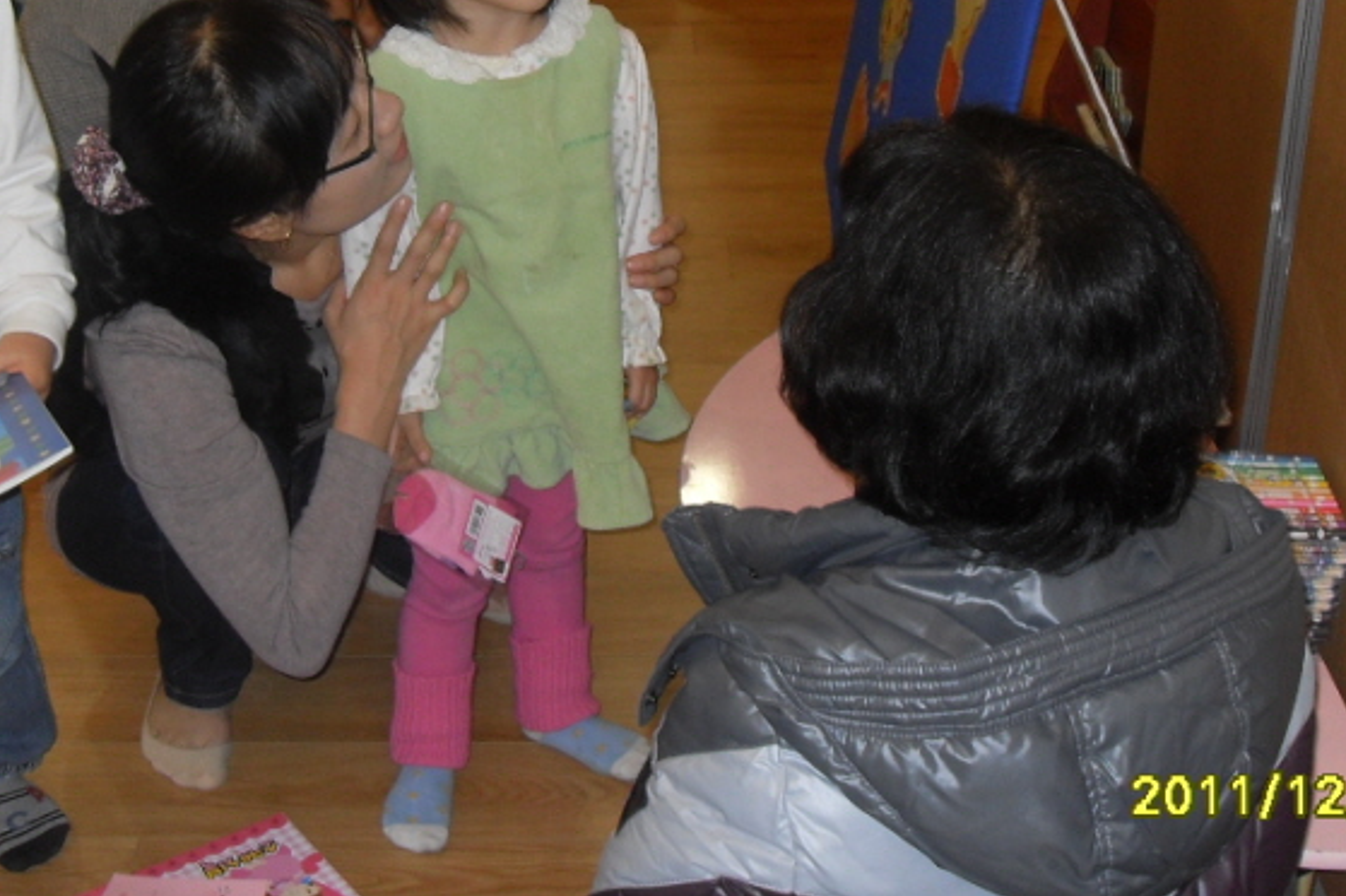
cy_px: 141
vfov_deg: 21.5
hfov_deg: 32.4
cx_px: 657
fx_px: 2317
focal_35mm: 62
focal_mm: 6.3
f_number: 2.8
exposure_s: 1/45
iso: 100
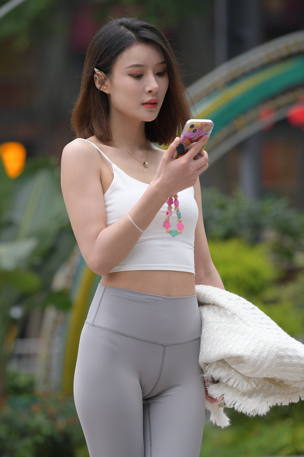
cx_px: 152
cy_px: 228
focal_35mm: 170
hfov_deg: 8.1
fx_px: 2153
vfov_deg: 12.1
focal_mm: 170
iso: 400
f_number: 4
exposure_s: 1/500
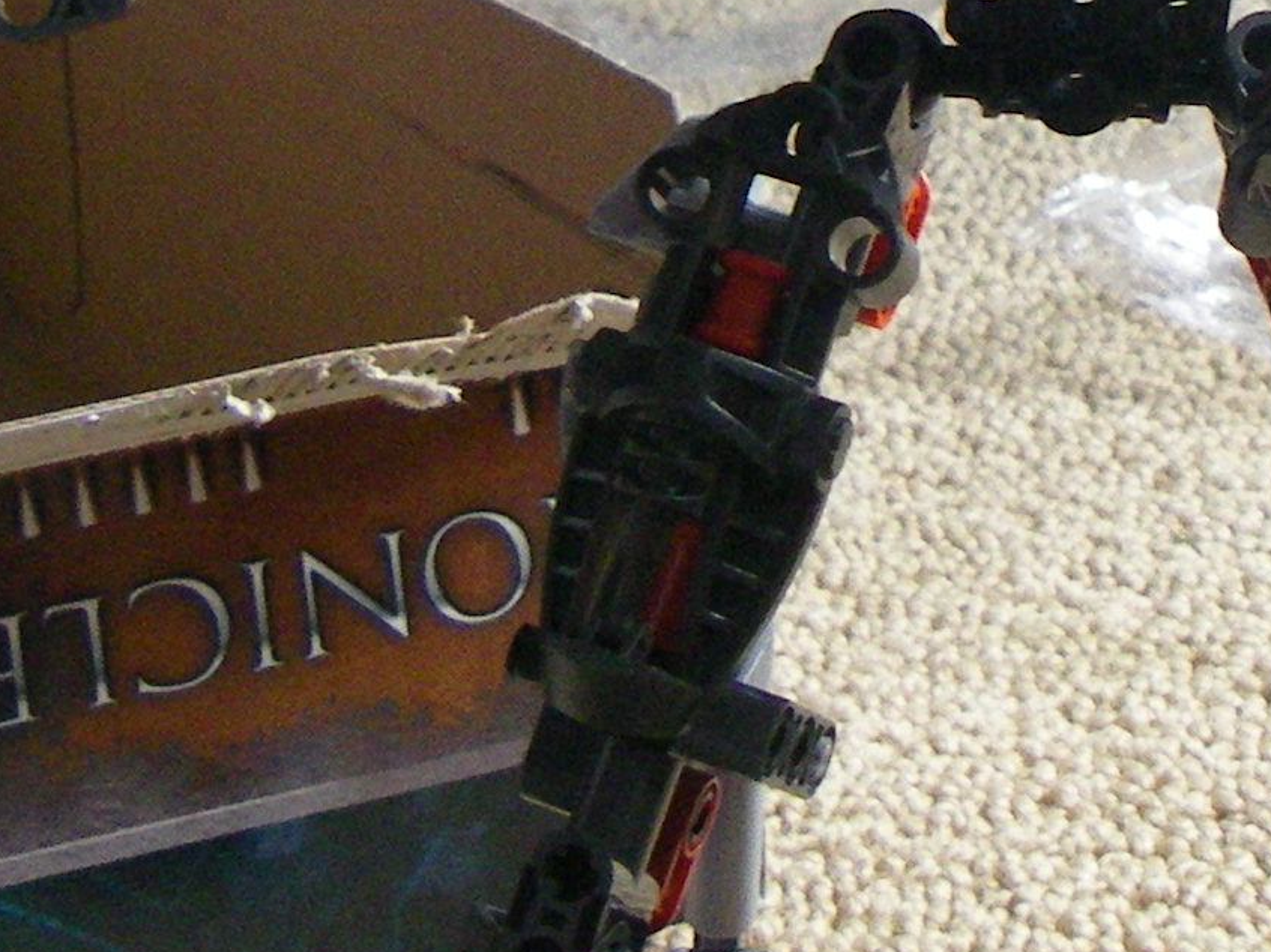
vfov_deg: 10.6
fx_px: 5066
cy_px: -14
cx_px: 1097
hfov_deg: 14.2
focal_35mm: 138
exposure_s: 1/50
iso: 250
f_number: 3.3
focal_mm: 6.3
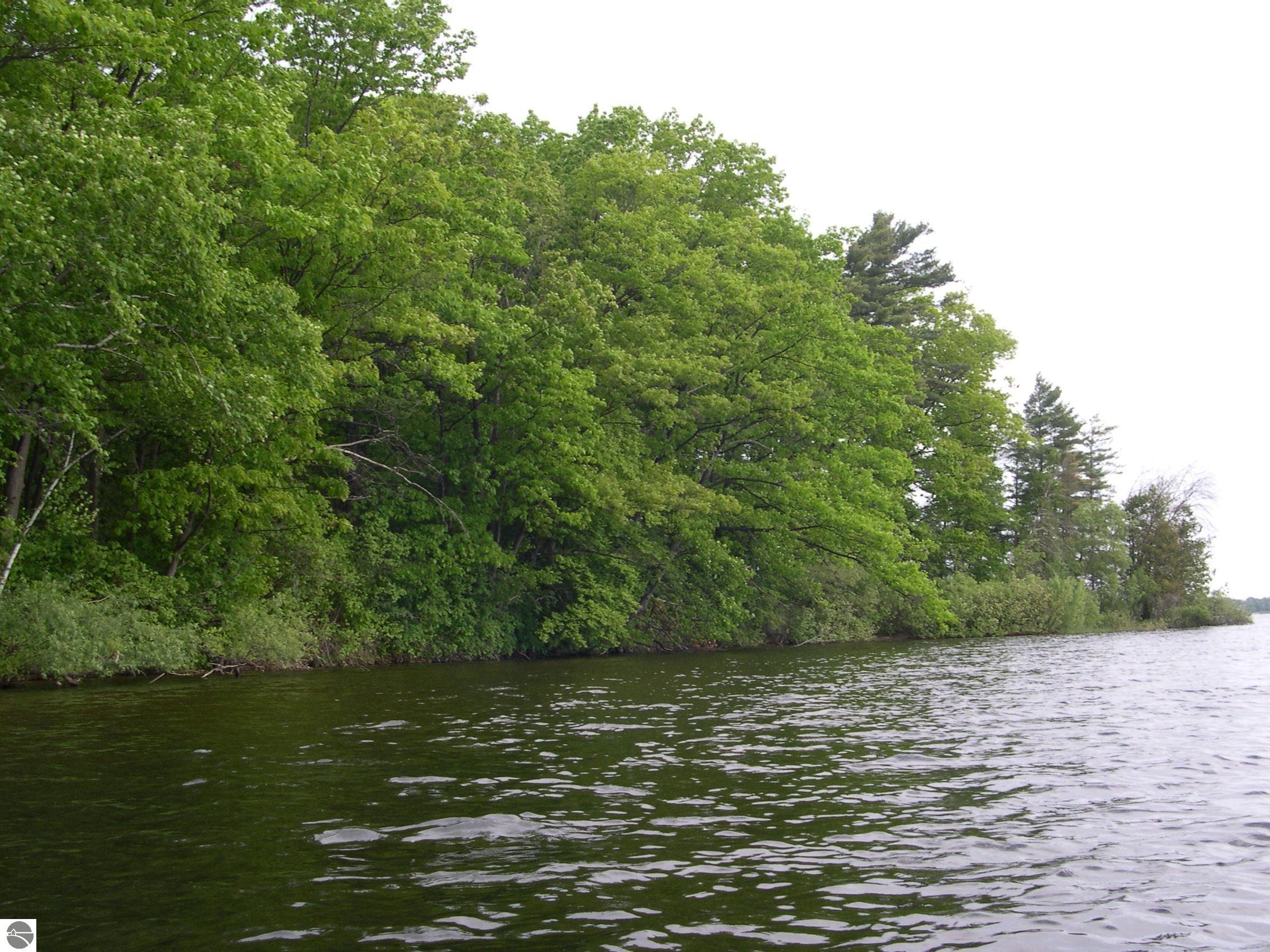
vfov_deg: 37.7
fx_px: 1394
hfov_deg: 49.0
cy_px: 476
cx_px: 635
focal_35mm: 38
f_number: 7.6
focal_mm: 8
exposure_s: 1/69.7
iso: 100
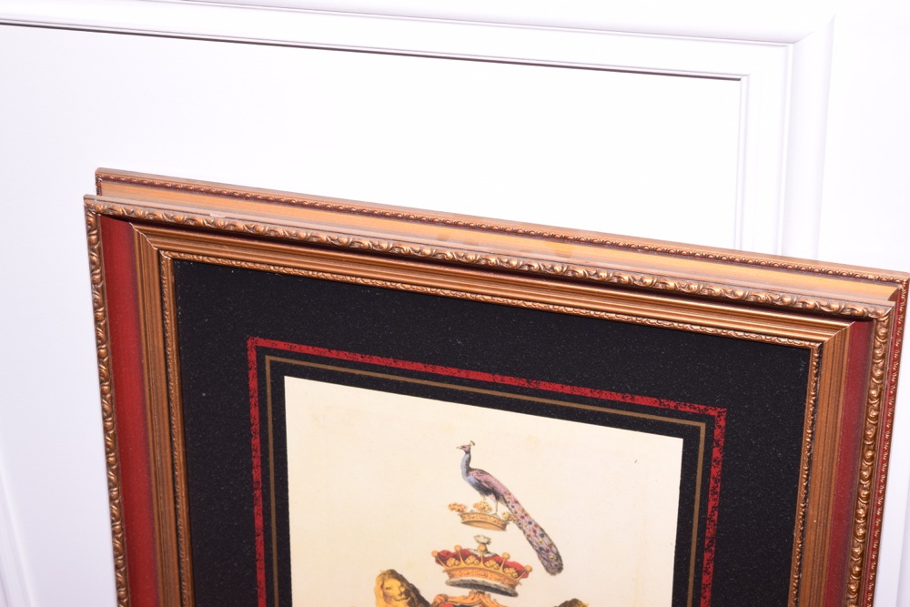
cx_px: 455
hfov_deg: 24.6
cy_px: 304
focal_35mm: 82
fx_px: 2086
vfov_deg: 16.6
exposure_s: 1/60
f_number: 6.3
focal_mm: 55
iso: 100
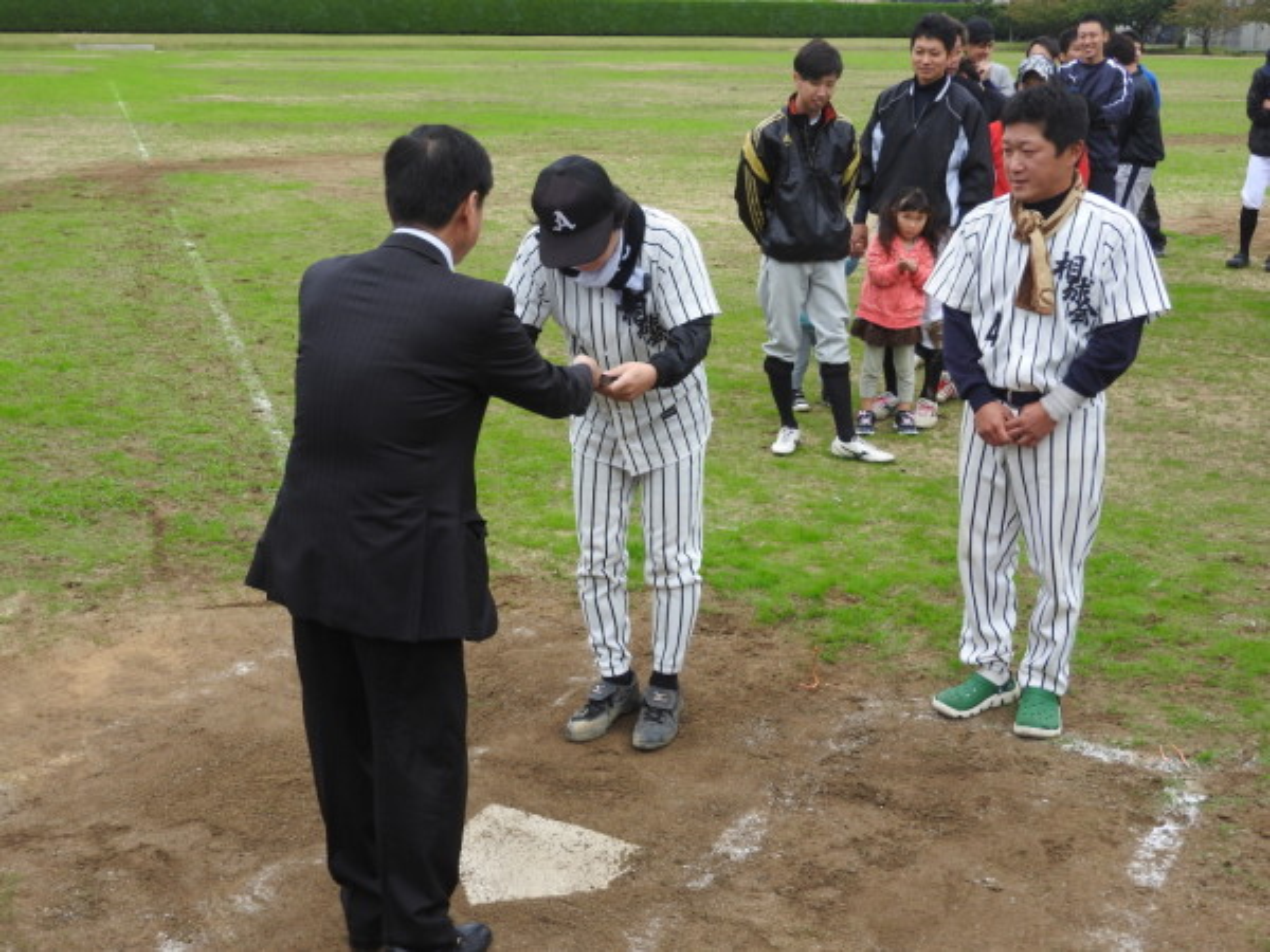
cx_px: 635
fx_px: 1651
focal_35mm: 45
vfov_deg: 32.2
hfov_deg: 42.1
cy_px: 476
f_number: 4
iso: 100
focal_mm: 8.1
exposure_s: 1/200
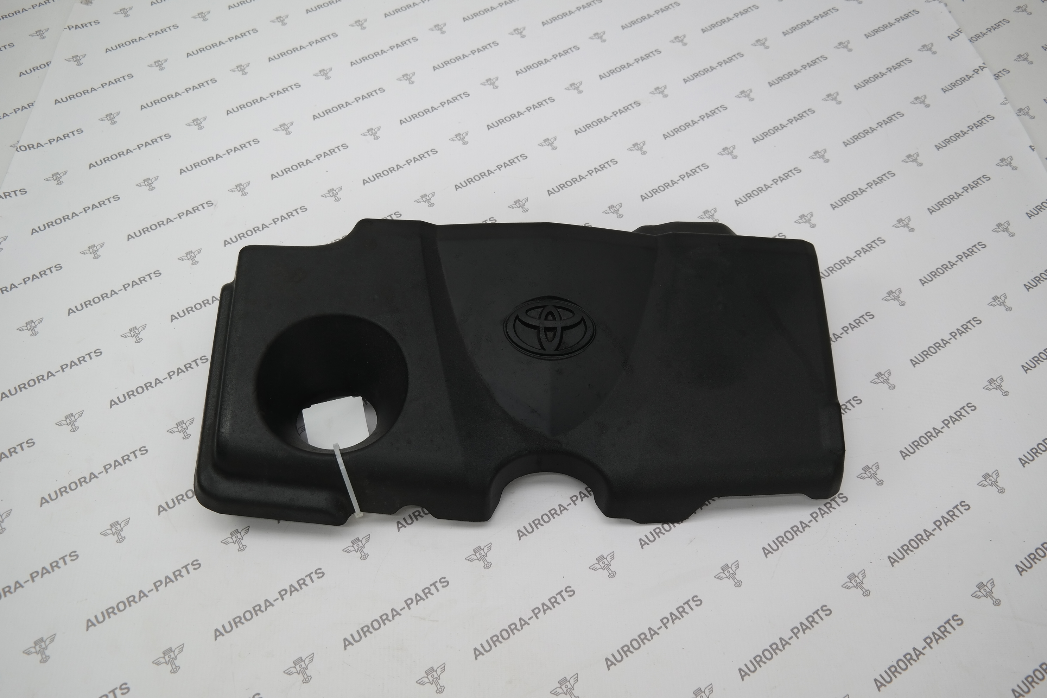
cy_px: 349
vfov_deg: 47.9
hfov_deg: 67.4
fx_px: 785
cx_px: 524
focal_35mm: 27
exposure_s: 1/80
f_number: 4
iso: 100
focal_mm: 18
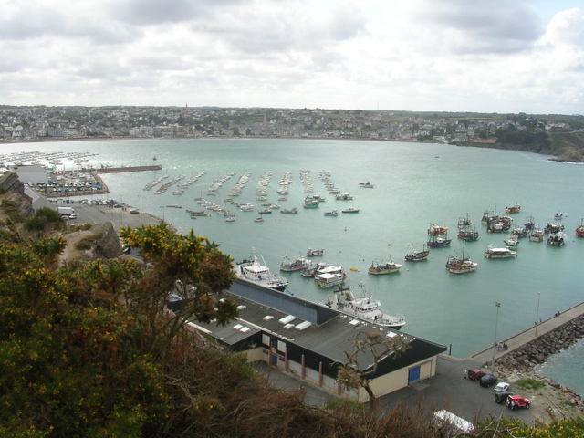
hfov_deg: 49.0
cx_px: 292
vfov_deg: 37.7
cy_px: 219
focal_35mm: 38
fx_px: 641
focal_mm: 5.8
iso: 50
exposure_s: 1/255
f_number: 5.6
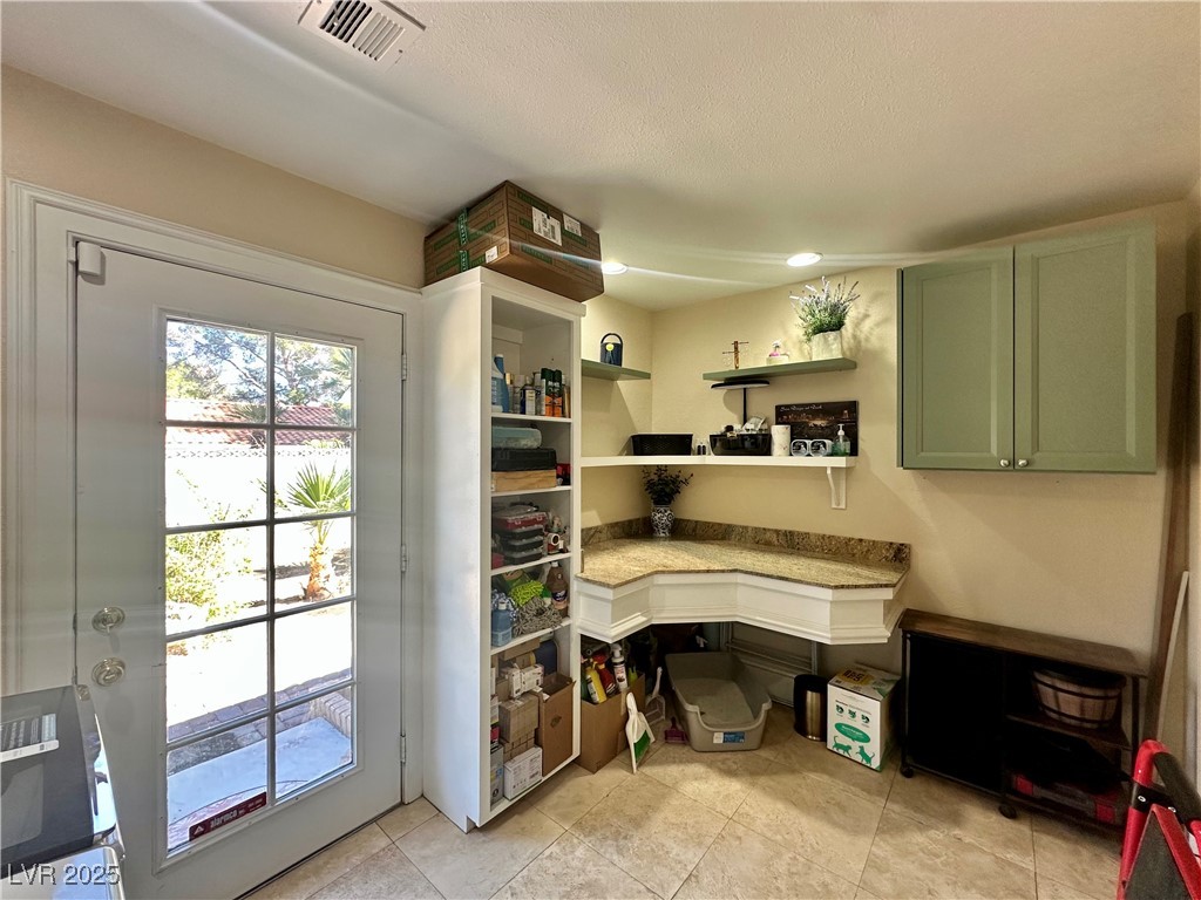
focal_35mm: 14
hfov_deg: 102.1
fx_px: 486
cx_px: 600
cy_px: 450
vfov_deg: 85.7
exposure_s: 1/99
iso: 125
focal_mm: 2.22
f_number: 2.2
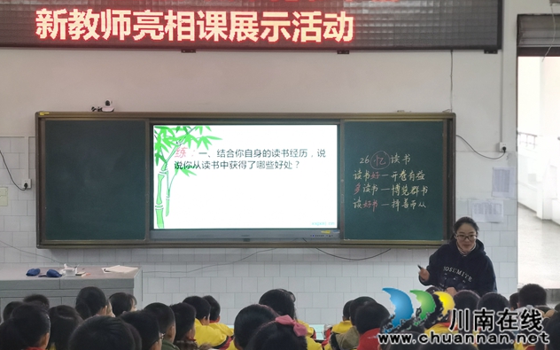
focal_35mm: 87
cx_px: 277
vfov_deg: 15.0
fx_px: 1328
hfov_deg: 23.8
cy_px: 151
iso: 200
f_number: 2.4
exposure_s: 1/33.3
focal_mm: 7.48
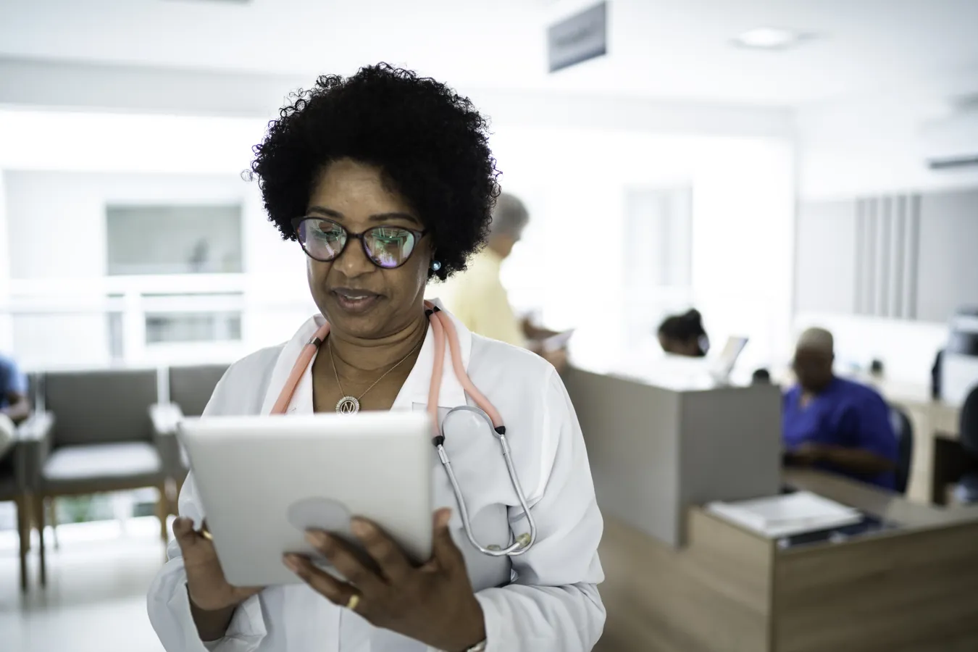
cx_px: 489
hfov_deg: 54.4
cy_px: 326
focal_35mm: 35
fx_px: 951
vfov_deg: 37.9
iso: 160
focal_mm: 35
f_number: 1.4
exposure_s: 1/250
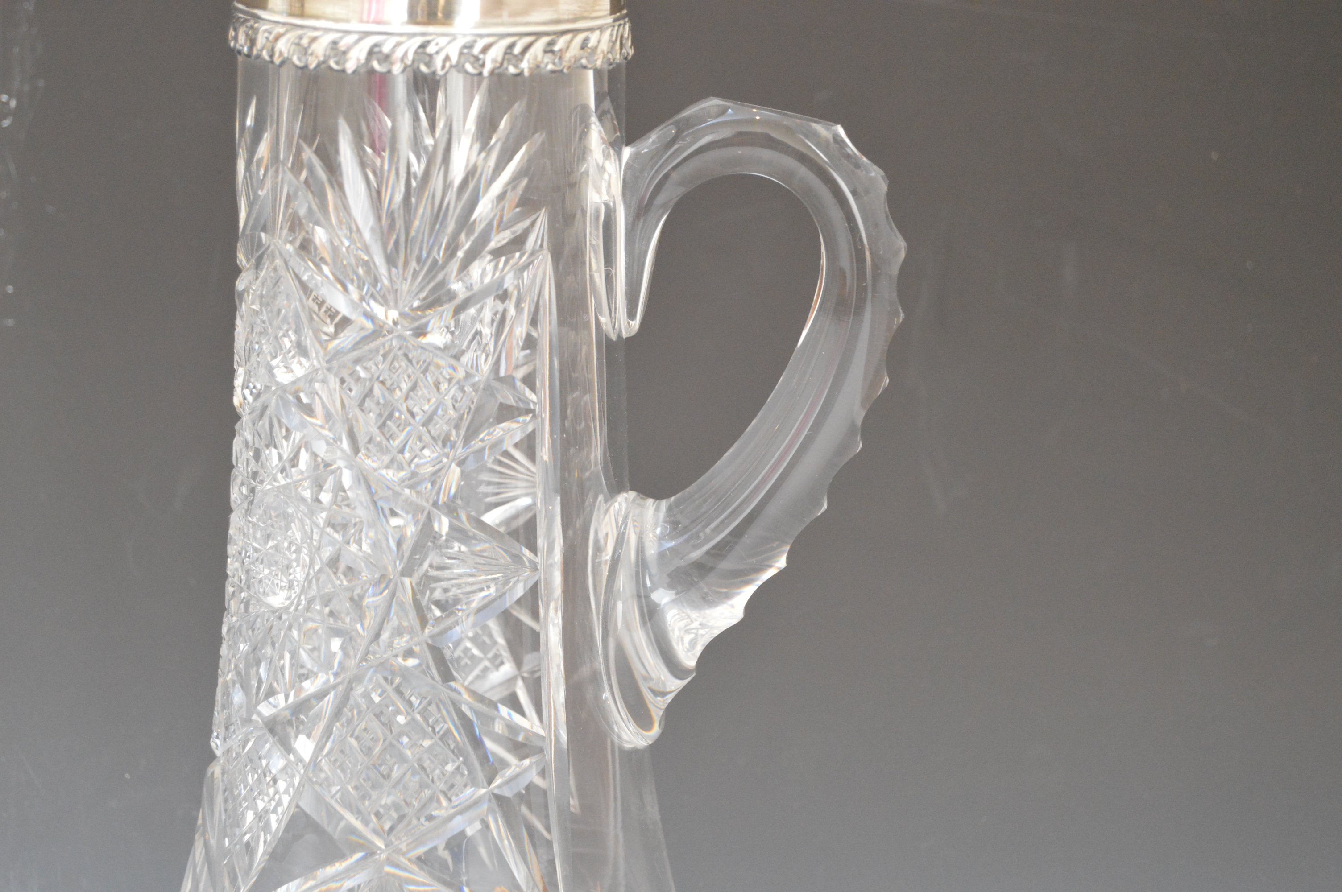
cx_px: 671
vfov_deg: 16.5
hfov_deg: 24.6
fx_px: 3073
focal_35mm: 82
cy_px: 446
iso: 3200
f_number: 5.6
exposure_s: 1/25
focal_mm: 55
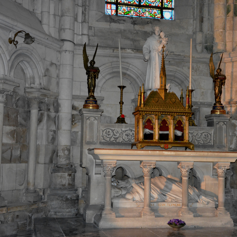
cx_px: 156
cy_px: 118
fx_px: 511
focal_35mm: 66
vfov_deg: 26.1
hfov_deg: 26.0
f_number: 4.2
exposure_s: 1/60
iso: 3200
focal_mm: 34
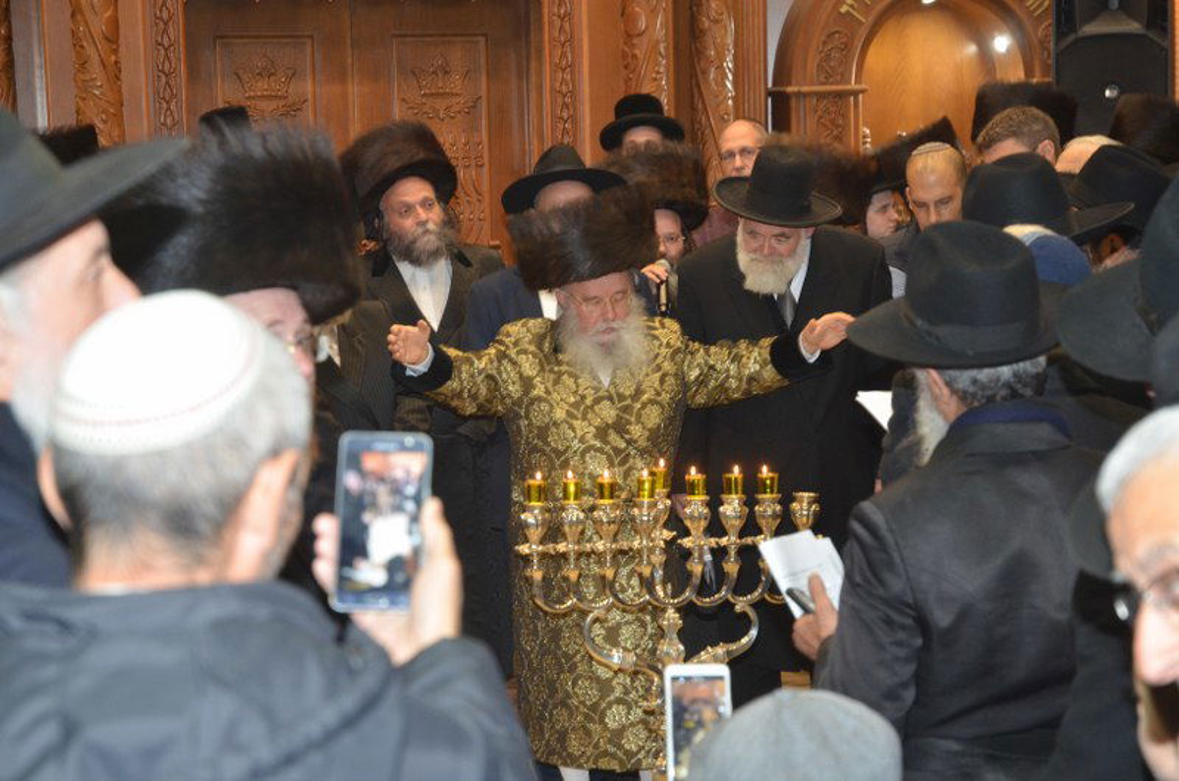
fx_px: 2746
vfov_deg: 16.2
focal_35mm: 84
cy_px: 390
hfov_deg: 24.2
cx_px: 590
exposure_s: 1/60
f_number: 4.5
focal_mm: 56
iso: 800
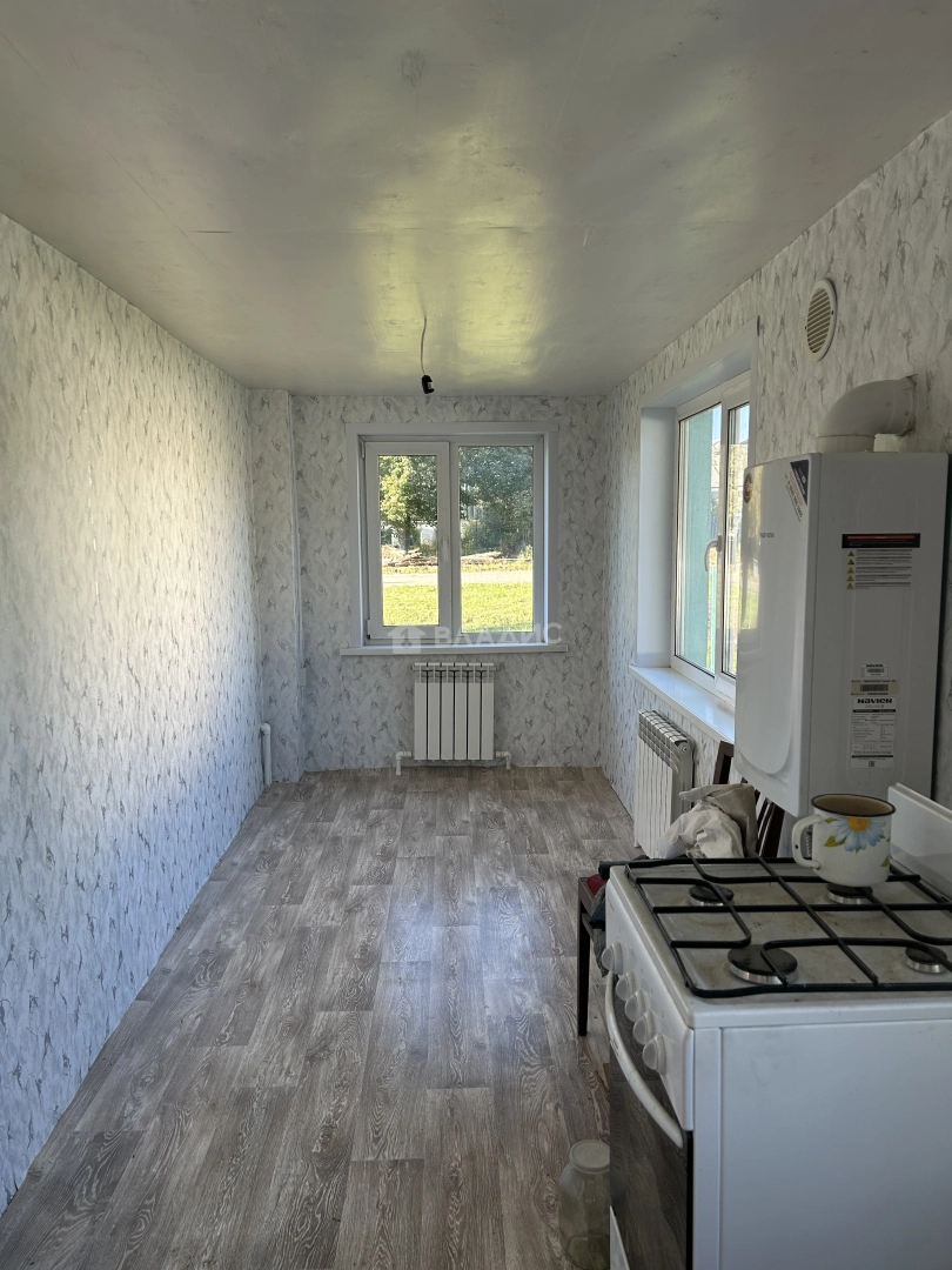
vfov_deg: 67.3
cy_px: 635
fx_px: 953
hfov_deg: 53.1
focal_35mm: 26
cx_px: 476
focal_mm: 5.7
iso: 40
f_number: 1.5
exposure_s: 1/154
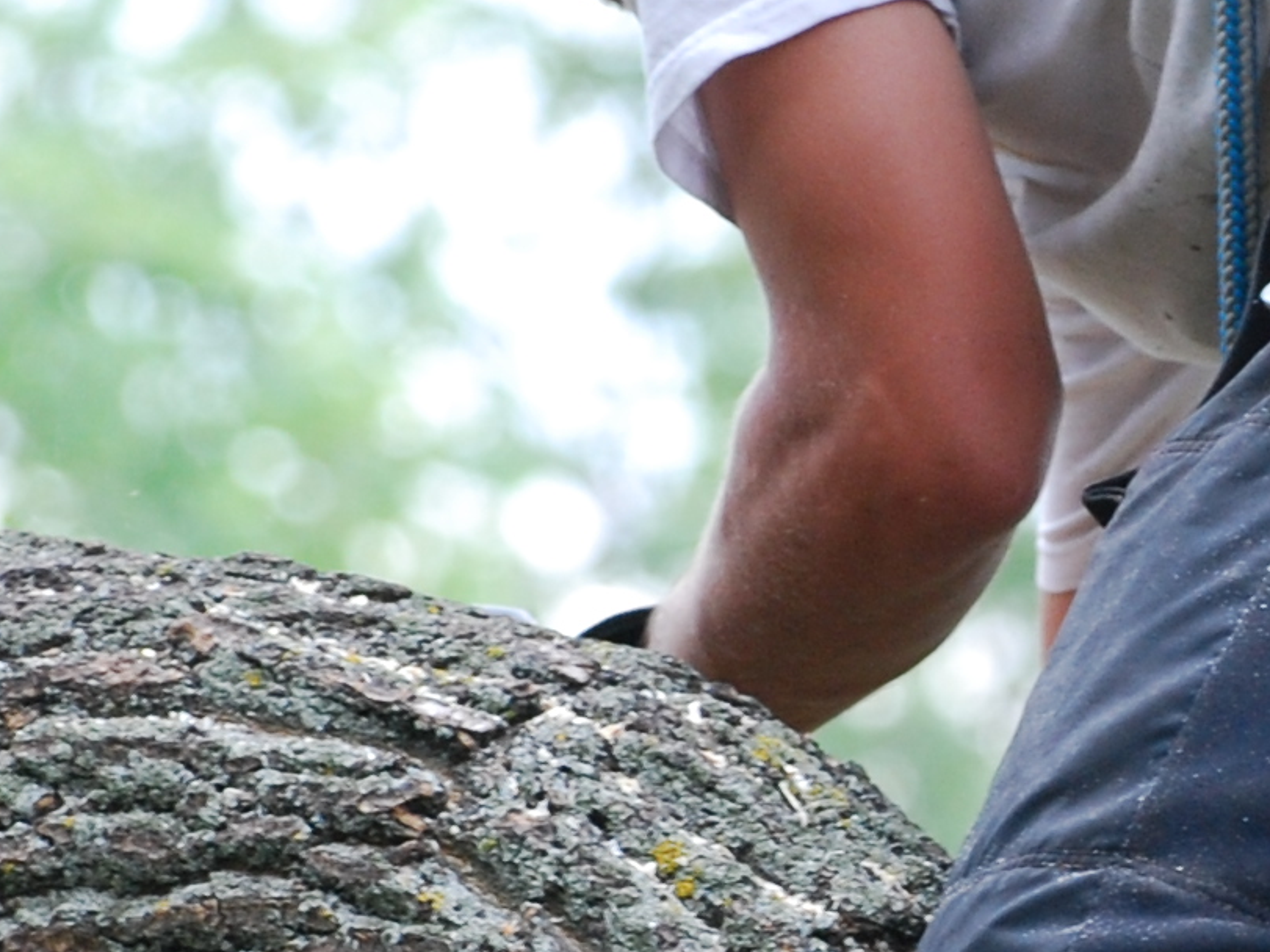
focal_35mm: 1000
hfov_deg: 2.0
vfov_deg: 1.5
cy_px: 1021
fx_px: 36694
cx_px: 1254
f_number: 5
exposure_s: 1/200
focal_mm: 145
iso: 400
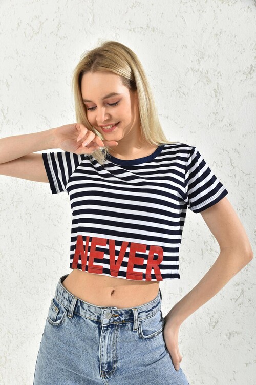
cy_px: 192
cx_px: 128
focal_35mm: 38
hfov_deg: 35.1
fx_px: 405
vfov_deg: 50.7
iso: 100
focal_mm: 38
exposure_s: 1/160
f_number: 7.1
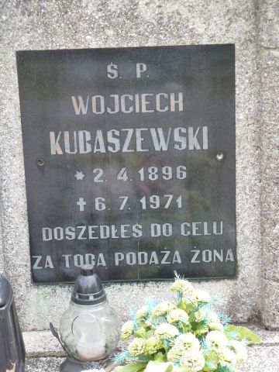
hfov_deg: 12.5
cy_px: 186
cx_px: 140
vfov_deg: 16.6
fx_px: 1279
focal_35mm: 119
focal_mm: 19.5
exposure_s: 1/160
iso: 250
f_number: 4.4
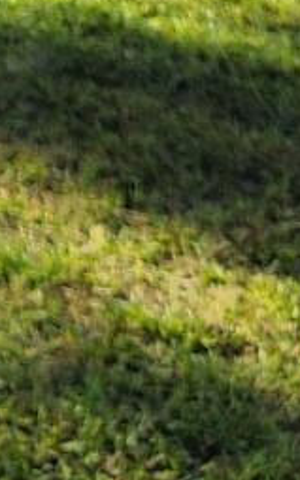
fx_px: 2568
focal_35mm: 196
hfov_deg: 6.1
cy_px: -947
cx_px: -642
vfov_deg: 8.8
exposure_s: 1/1202
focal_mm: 5.4
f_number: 1.8
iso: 20
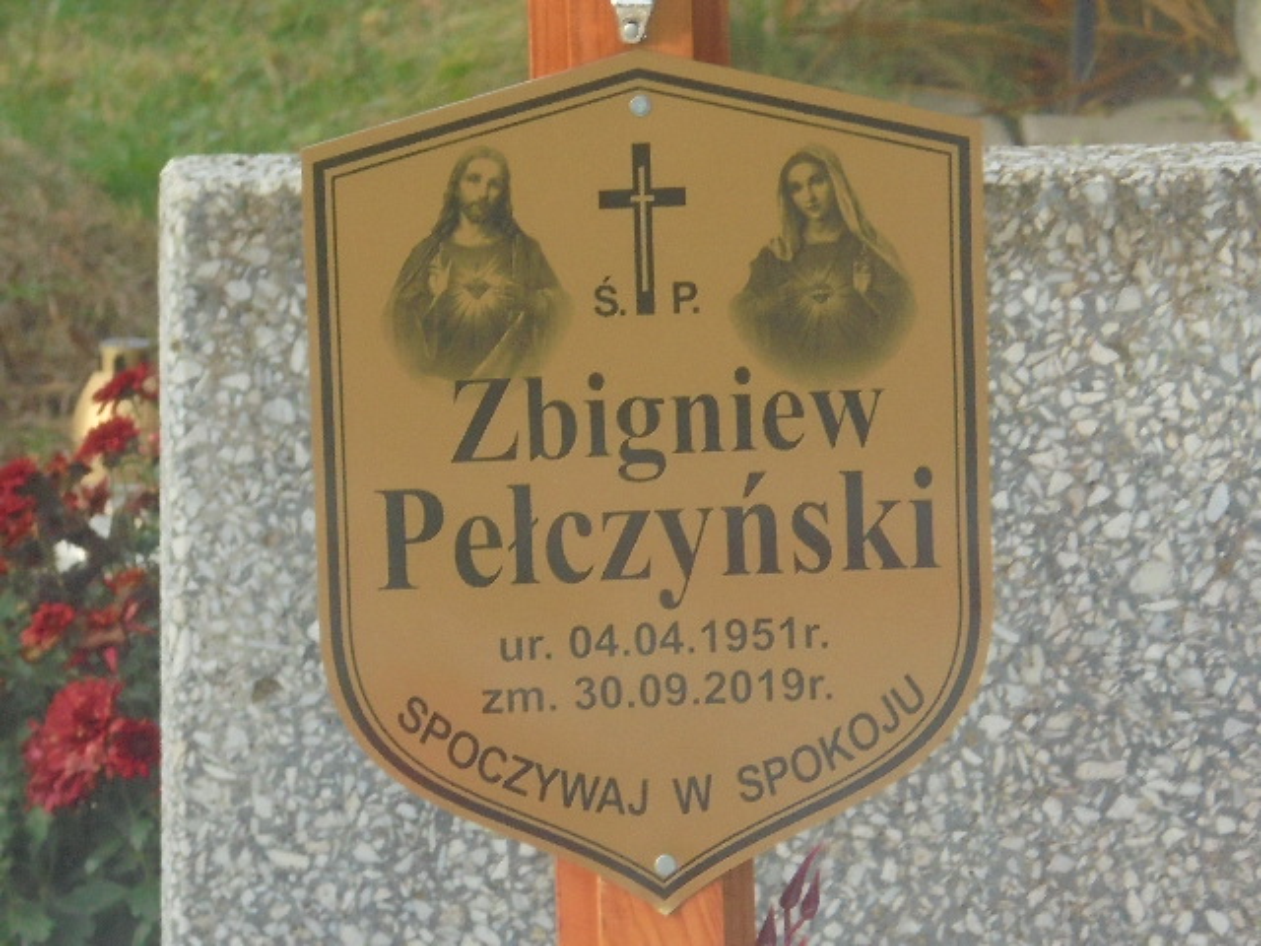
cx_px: 630
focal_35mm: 156
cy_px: 473
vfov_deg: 9.5
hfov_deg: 12.7
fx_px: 5683
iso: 250
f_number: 6.5
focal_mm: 27.6
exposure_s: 1/125
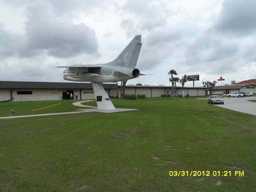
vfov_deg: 49.7
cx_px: 128
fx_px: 207
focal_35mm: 28
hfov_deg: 63.4
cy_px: 96
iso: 80
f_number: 4.8
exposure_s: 1/500
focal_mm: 4.6
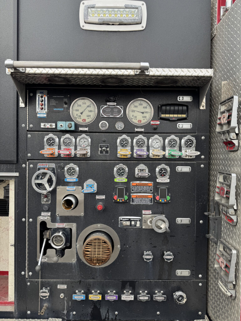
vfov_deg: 71.6
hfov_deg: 56.8
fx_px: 223
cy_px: 160
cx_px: 120
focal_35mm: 24
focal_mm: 6.76
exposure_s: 1/347
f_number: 1.78
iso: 80
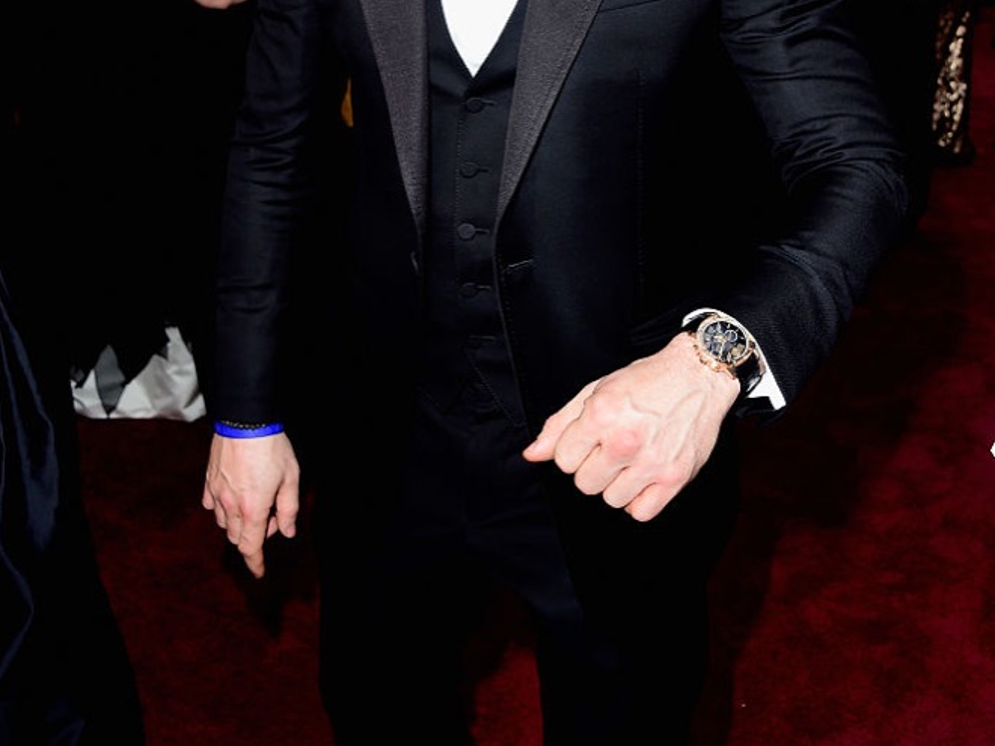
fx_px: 1466
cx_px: 499
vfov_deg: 27.5
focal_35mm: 51
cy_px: 74
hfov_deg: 37.5
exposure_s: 1/100
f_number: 6.3
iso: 640
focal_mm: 35
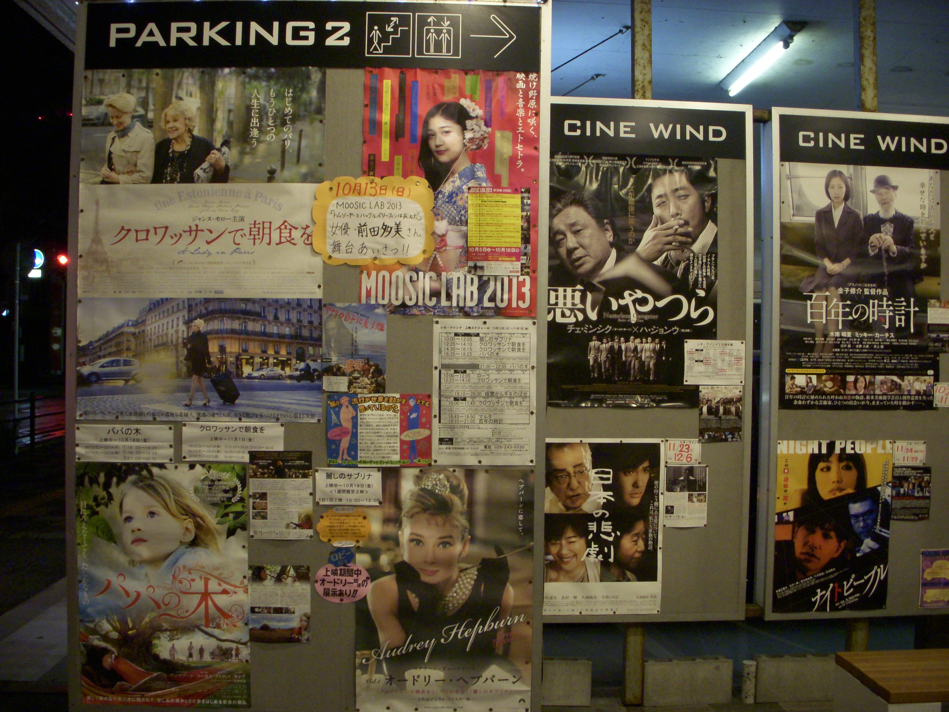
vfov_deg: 37.7
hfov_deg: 49.0
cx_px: 474
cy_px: 356
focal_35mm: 38
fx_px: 1042
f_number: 3.3
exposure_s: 1/8
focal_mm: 6.3
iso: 320
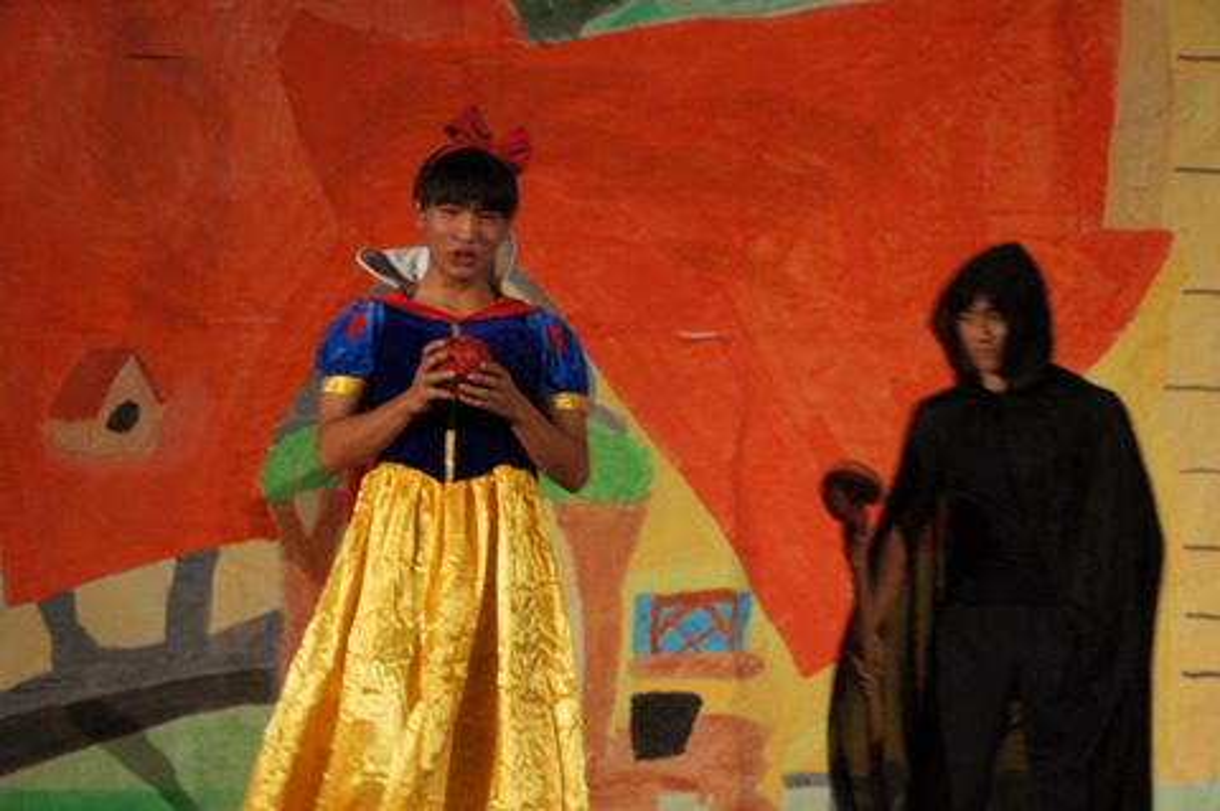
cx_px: 610
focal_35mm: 120
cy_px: 406
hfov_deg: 17.1
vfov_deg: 11.4
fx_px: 4062
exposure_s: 1/40
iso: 1600
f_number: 5.6
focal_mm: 80
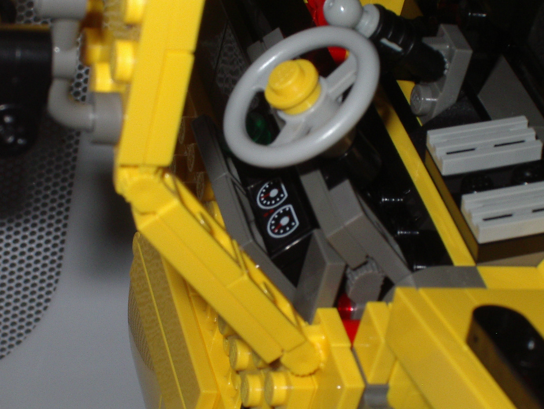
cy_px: 211
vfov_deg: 13.6
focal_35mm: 109
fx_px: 1714
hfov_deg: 18.0
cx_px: 249
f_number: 8.3
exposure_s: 1/100
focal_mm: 15.2
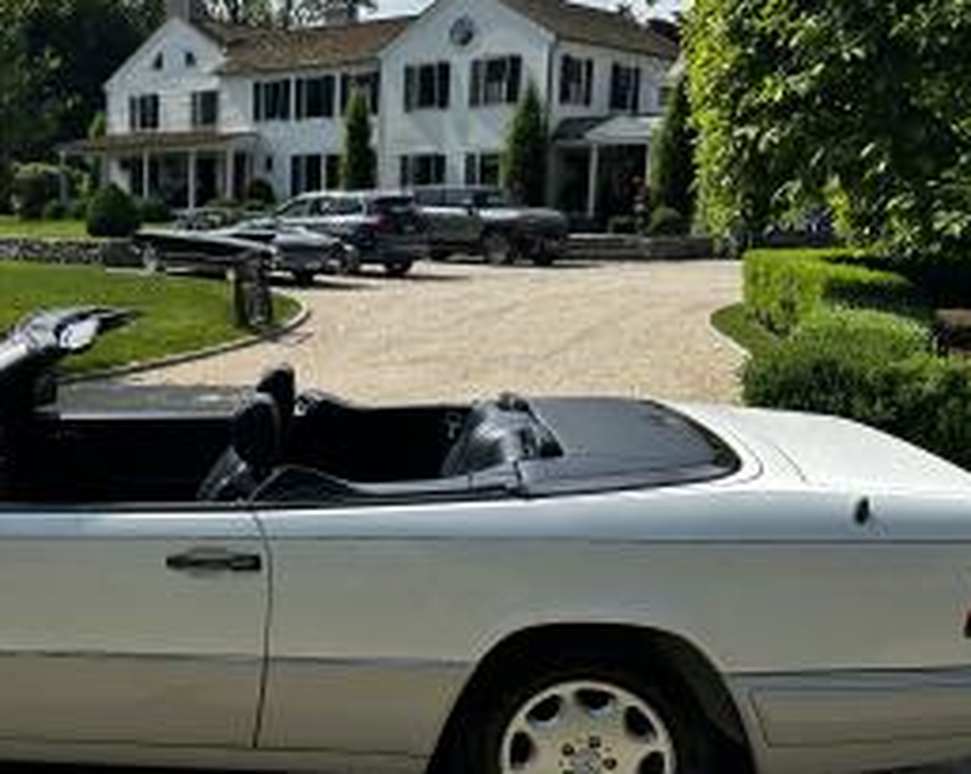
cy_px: 404
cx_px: 212
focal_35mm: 46
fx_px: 1320
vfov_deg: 32.7
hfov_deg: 39.0
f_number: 1.78
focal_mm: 6.86
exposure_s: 1/3861
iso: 80
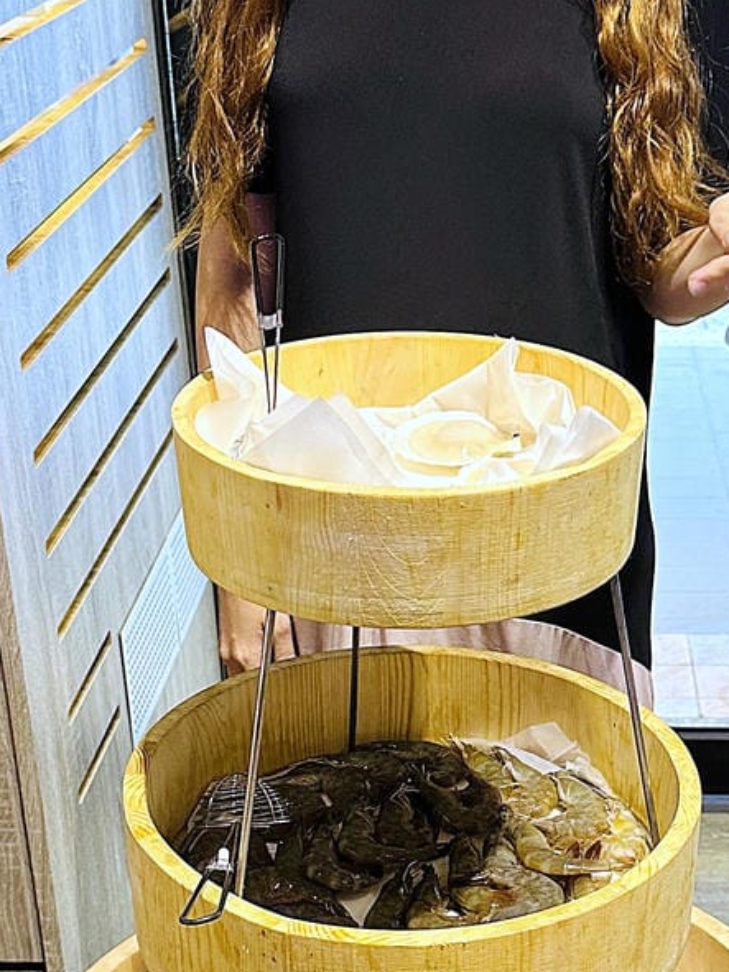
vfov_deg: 29.6
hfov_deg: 22.5
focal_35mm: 65
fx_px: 1826
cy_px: 666
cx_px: 500
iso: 160
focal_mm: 6.86
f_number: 1.78
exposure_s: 1/60
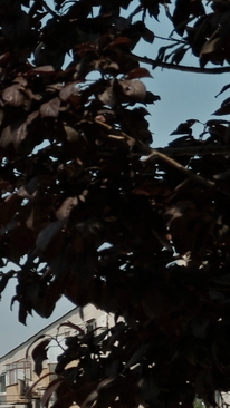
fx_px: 2232
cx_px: -909
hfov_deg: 4.9
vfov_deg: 10.3
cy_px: 484
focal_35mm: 206
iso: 160
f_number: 5.6
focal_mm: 23.5
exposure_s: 1/950
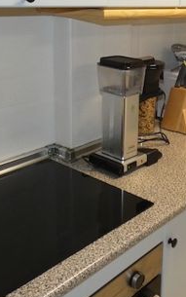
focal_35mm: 49
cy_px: 77
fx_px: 397
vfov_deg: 40.0
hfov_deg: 25.4
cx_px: 174
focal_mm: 3.6
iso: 400
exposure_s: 1/60
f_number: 2.8
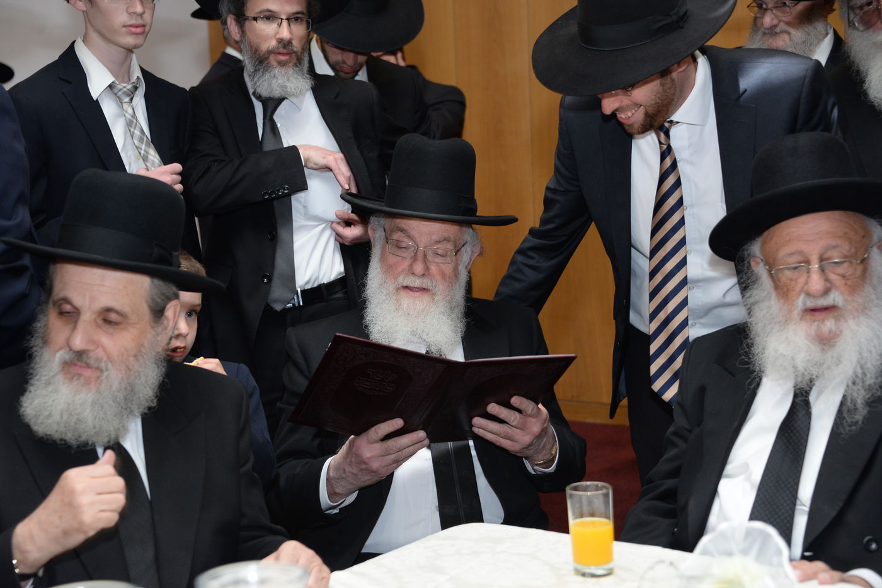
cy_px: 294
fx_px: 1666
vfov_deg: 20.0
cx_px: 441
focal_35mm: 68
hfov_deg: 29.7
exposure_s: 1/80
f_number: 5
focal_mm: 68
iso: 1600
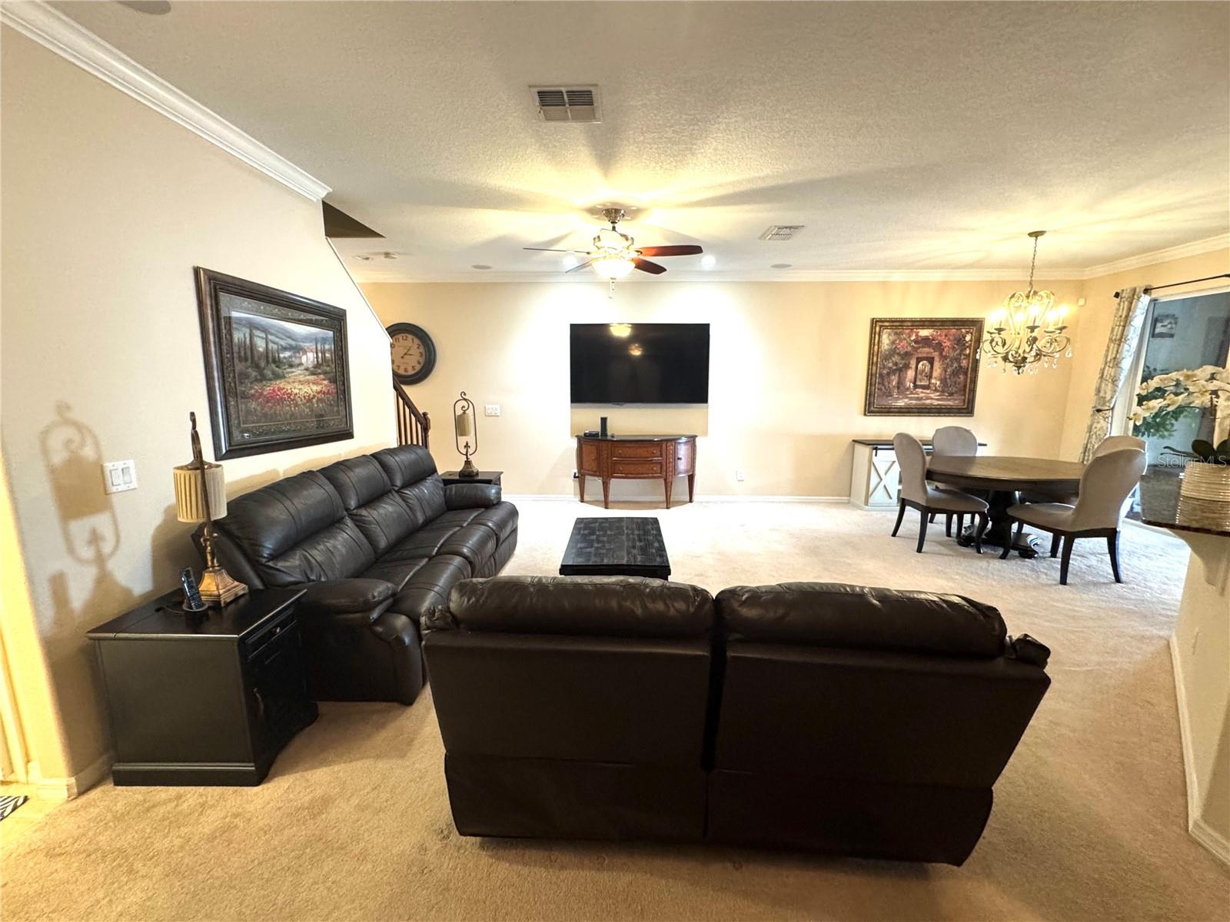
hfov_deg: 102.1
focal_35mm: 14
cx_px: 615
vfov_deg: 85.7
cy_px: 461
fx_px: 497
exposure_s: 1/60
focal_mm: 2.22
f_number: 2.2
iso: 400
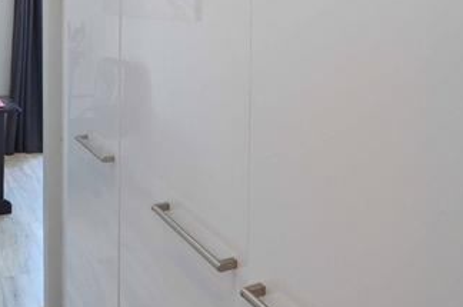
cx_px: 151
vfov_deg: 33.8
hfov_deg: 50.9
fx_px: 475
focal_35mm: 37
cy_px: 29
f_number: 4
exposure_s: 1/60
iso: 400
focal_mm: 10
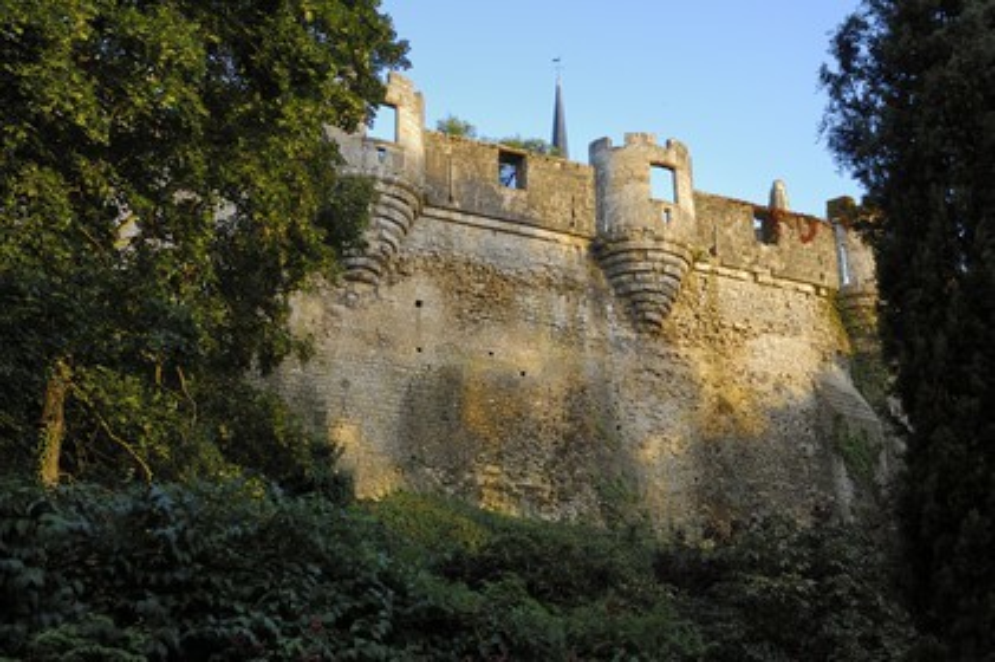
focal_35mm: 52
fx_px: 1450
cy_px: 331
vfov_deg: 25.7
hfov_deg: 37.9
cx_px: 498
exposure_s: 1/80
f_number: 3.3
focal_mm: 35
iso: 100
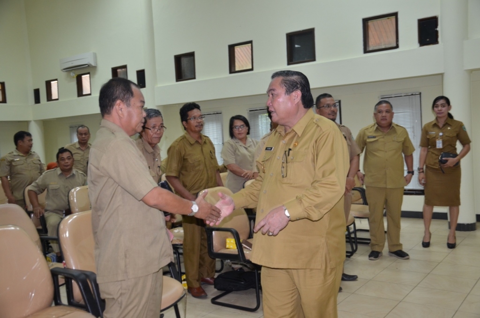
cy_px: 159
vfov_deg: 36.7
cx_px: 240
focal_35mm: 36
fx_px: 479
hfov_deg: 53.2
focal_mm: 24
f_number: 3.8
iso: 800
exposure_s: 1/60
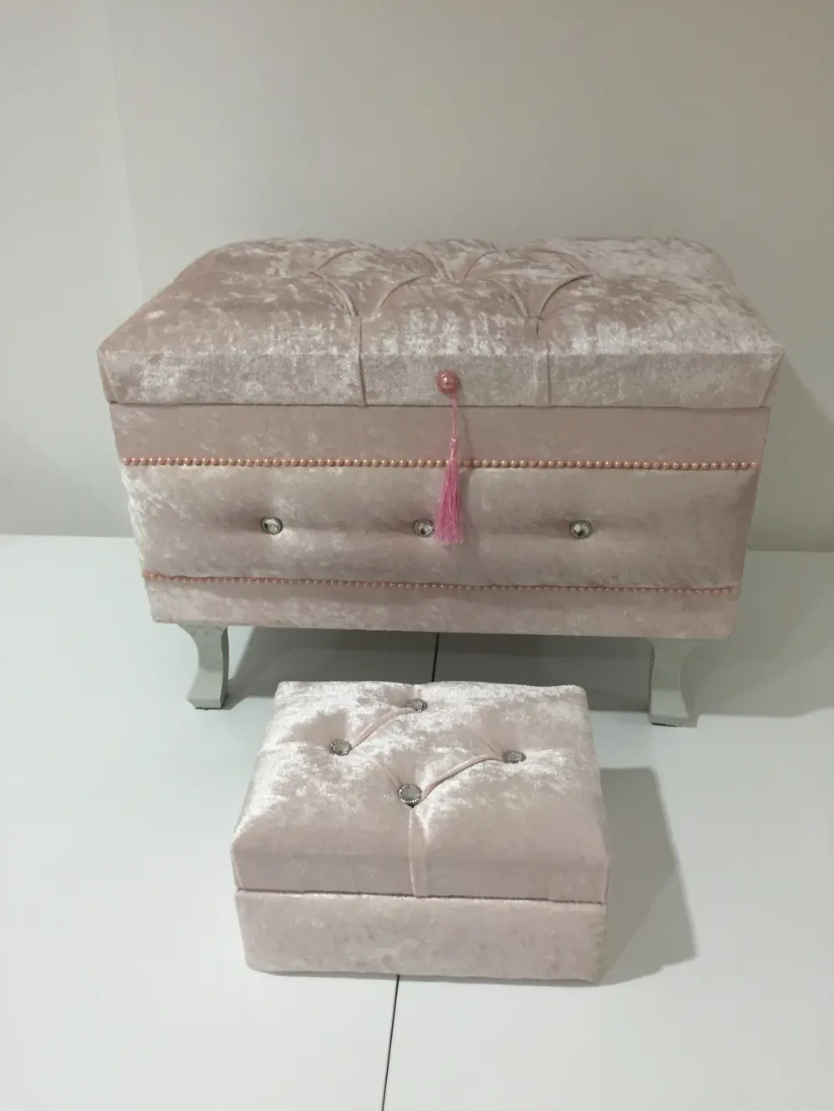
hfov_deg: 48.2
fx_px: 931
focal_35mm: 29
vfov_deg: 61.7
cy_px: 556
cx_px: 417
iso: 100
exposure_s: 1/33
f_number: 2.2
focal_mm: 4.15
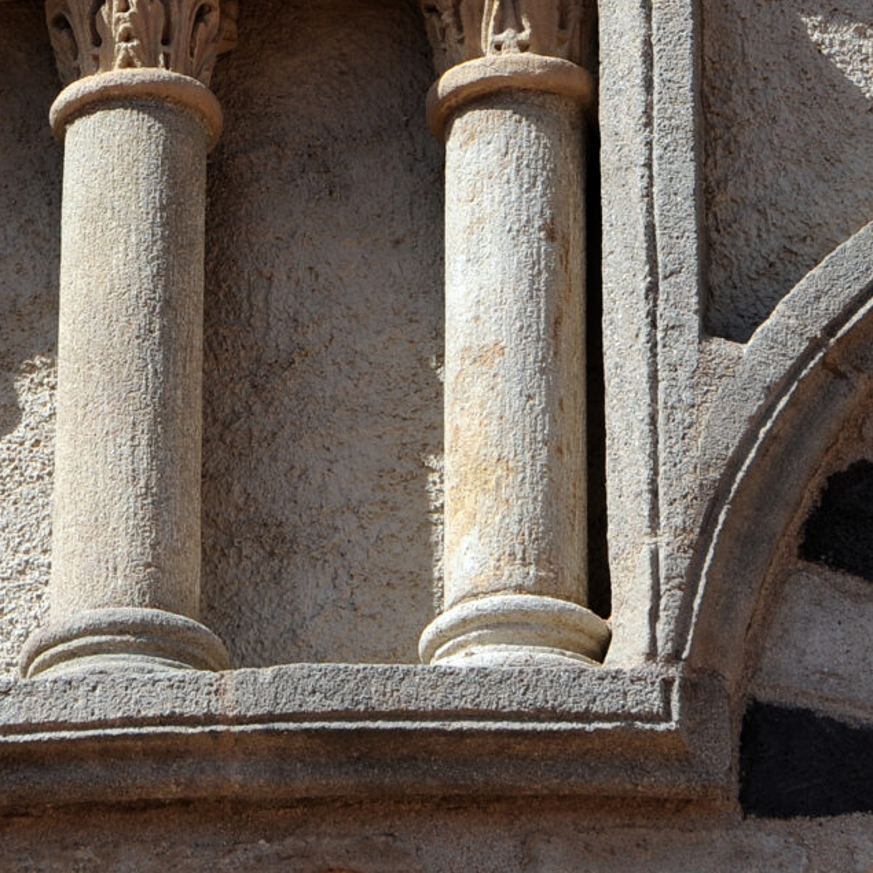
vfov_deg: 2.6
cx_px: 148
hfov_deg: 2.6
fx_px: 18917
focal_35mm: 663
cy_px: -135
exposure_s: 1/400
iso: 200
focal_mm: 200
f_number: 8
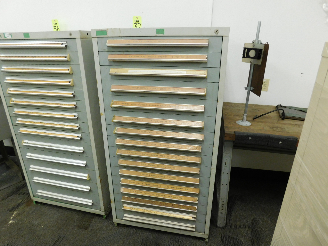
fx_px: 218
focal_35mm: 23
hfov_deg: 73.9
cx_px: 164
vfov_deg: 58.9
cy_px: 123
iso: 220
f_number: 3
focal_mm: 4
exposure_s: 1/30
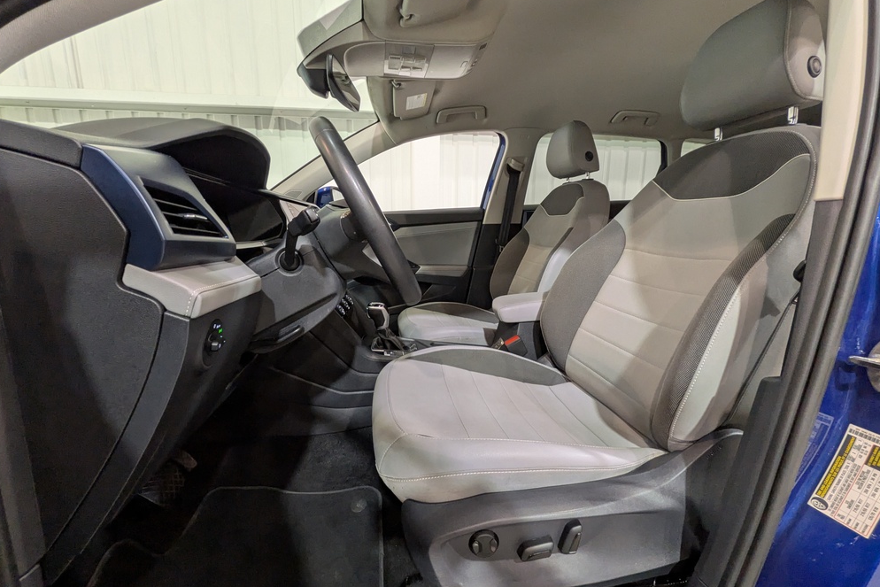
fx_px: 367
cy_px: 298
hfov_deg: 100.4
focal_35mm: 15
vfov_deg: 77.3
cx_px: 429
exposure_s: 1/33.3
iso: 183
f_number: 2.2
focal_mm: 1.83
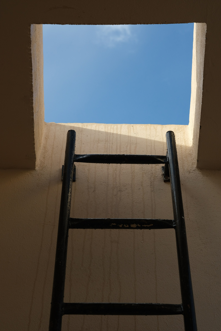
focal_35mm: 90
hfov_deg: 15.2
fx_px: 829
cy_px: 166
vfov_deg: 22.6
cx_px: 110
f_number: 9
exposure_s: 1/500
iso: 800
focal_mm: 60
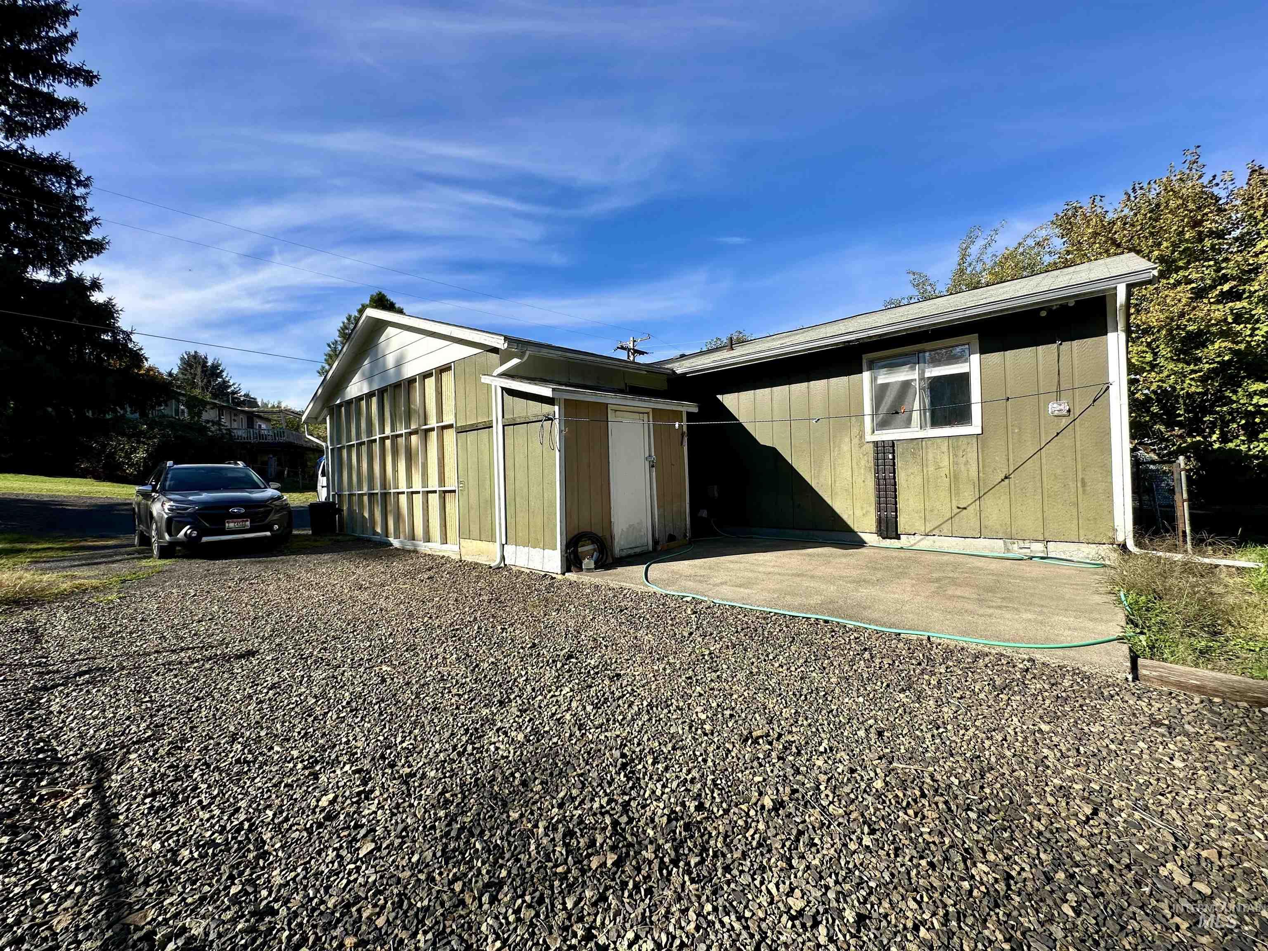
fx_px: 513
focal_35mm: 14
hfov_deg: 102.1
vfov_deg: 85.7
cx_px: 634
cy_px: 476
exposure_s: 1/1553
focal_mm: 2.22
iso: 50
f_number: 2.2
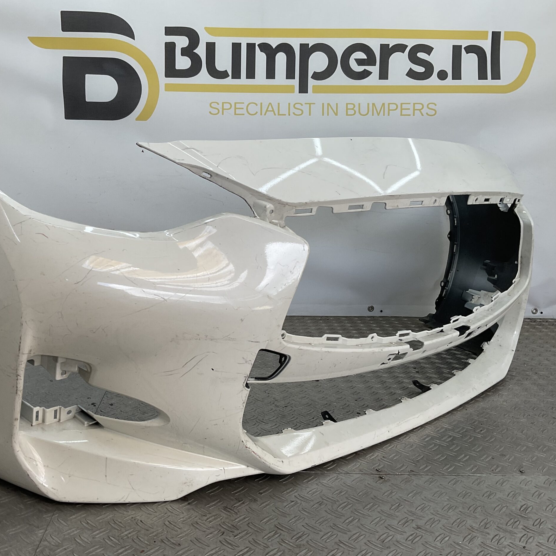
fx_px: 636
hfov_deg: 46.9
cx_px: 220
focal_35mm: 35
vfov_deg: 47.2
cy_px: 273
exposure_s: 1/295
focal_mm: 3
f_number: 1.8
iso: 16
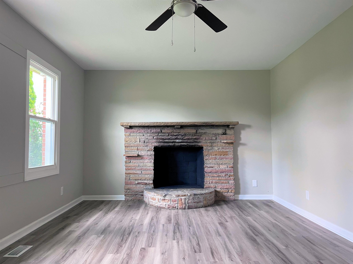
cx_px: 176
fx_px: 265
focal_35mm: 26
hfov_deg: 67.3
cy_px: 132
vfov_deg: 53.0
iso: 125
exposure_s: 1/84
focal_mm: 5.1
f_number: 1.6
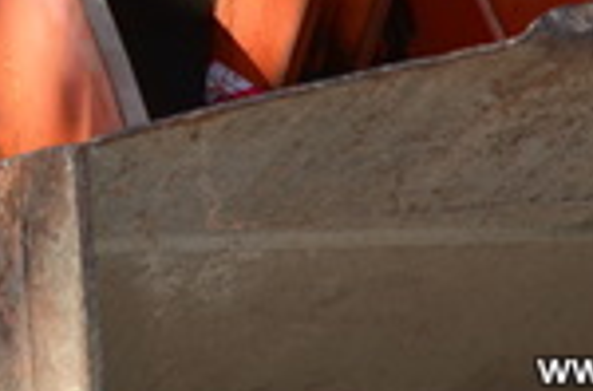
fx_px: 2562
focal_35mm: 156
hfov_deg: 12.7
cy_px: -405
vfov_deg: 8.3
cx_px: -245
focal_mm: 24
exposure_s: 1/250
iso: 100
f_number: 8
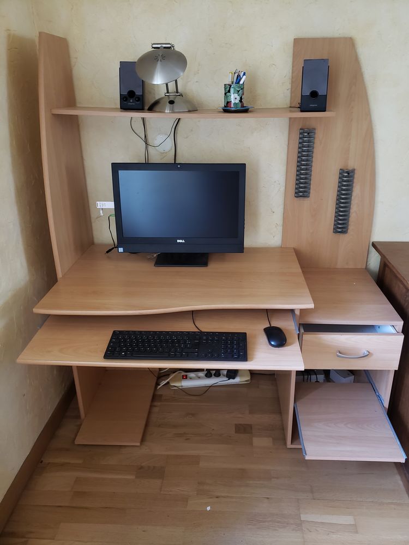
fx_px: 410
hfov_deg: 53.1
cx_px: 204
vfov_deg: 67.3
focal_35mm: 26
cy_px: 272
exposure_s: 1/12
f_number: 1.5
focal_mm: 4.3
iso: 250
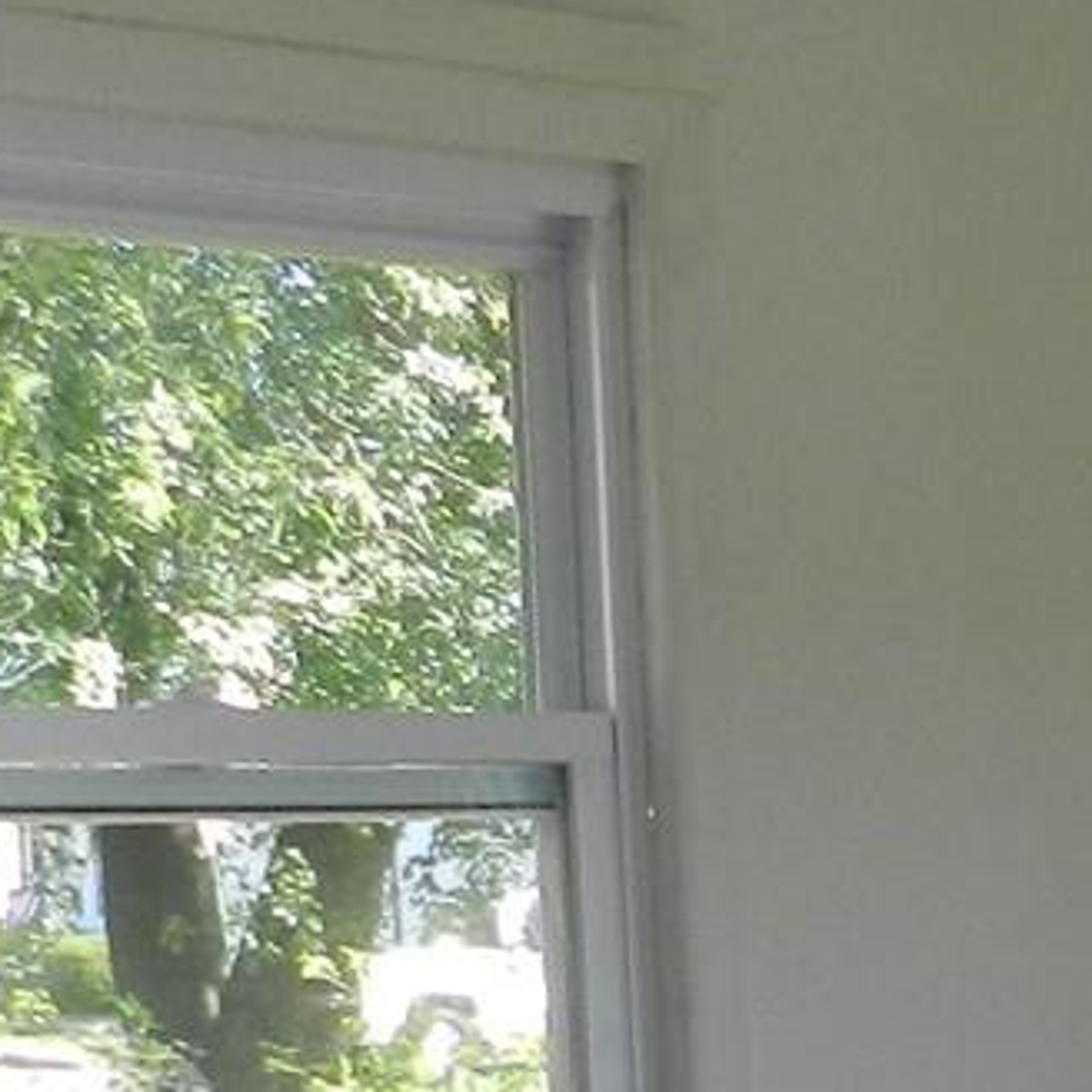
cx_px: 2031
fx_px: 4533
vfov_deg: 13.4
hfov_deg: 12.4
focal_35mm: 127
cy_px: 1285
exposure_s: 1/100
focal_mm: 4
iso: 160
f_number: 3.4
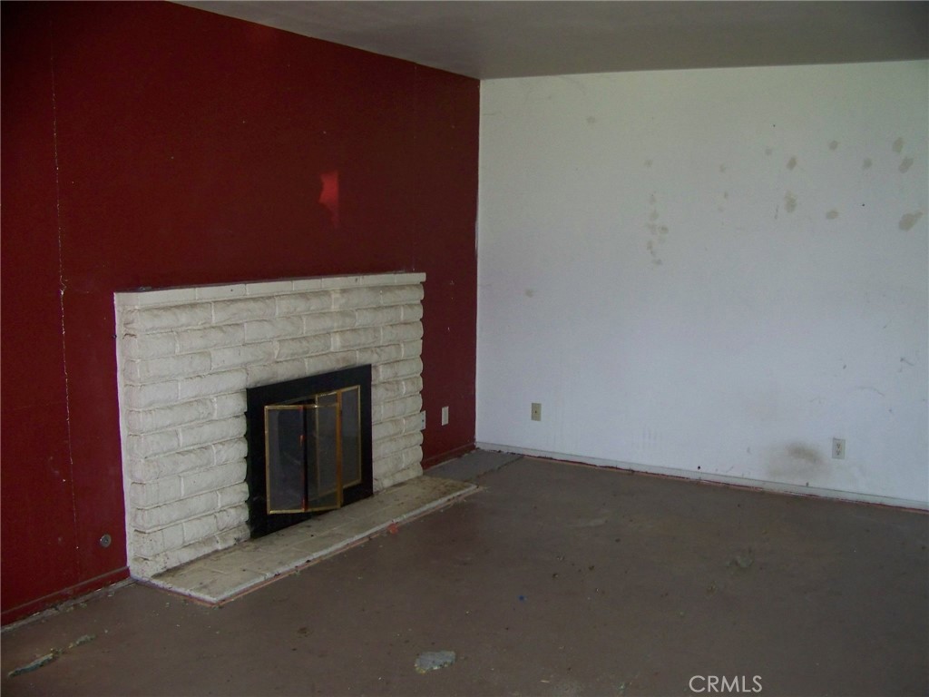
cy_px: 348
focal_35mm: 36
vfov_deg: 39.7
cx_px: 464
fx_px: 966
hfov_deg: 51.4
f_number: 2.8
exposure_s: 1/30
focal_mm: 5.85
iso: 200
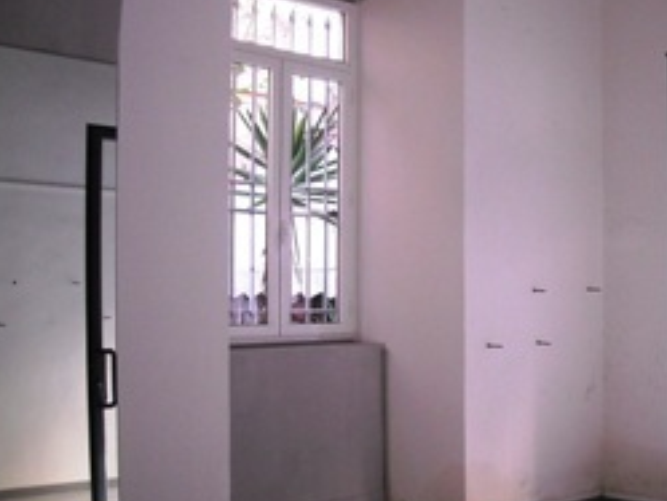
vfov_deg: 26.6
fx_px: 1060
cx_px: 469
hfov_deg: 34.4
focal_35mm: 55
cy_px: 244
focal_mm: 5.7
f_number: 2.8
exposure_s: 1/60
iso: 282
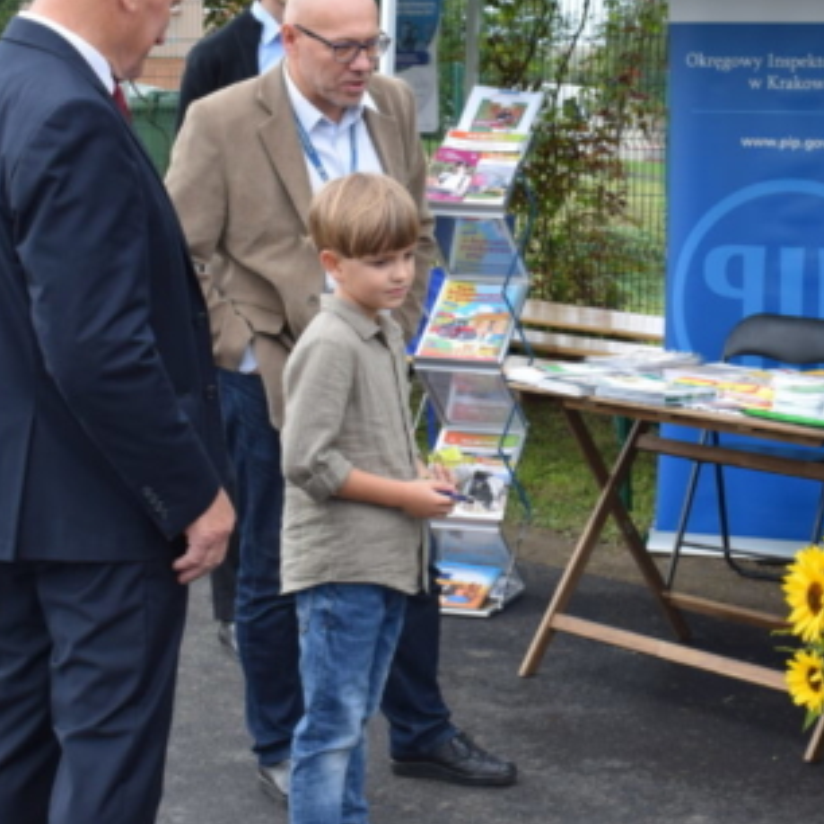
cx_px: 627
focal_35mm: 80
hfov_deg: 21.4
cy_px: 287
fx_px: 2154
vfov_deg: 21.6
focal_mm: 30
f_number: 8
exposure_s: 1/250
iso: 360
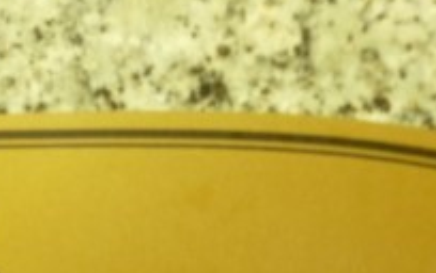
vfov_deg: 13.5
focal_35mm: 93
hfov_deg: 21.3
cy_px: 380
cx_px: -26
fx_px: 1106
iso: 200
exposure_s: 1/15
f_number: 3.3
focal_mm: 5
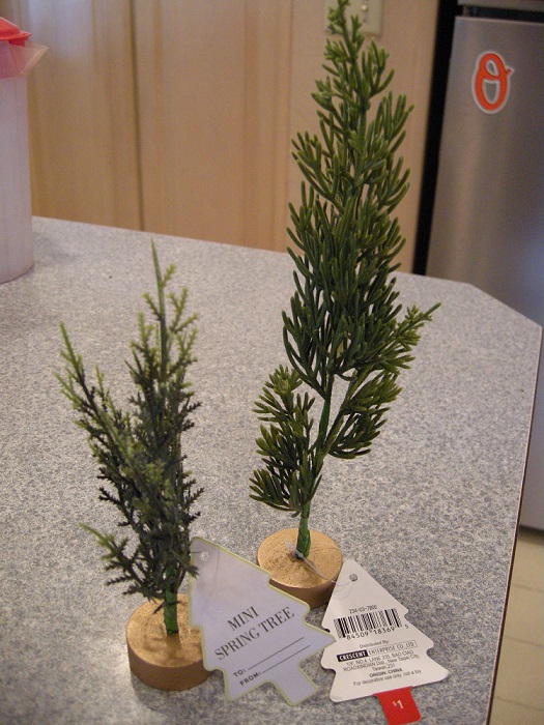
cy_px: 362
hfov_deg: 40.7
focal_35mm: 35
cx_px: 272
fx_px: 733
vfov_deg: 52.6
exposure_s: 1/27.8
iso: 400
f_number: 2.7
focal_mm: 7.5
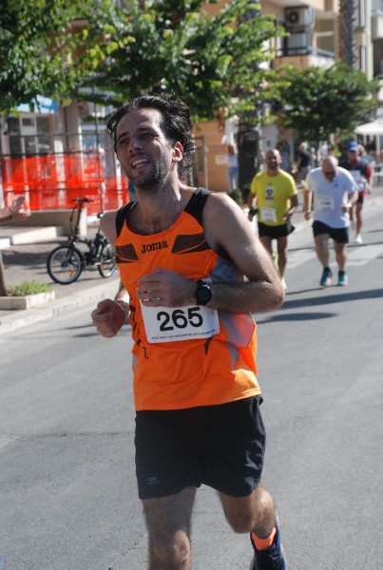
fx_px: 1572
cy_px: 285
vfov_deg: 20.6
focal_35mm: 99
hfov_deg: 13.9
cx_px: 192
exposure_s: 1/1600
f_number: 6.3
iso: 1000
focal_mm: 66
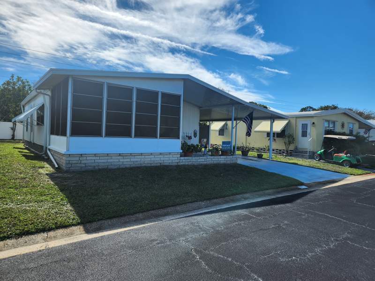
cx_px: 188
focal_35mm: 23
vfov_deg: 58.9
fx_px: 249
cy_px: 140
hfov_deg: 73.9
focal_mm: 5.4
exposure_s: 1/1794
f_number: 1.8
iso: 20
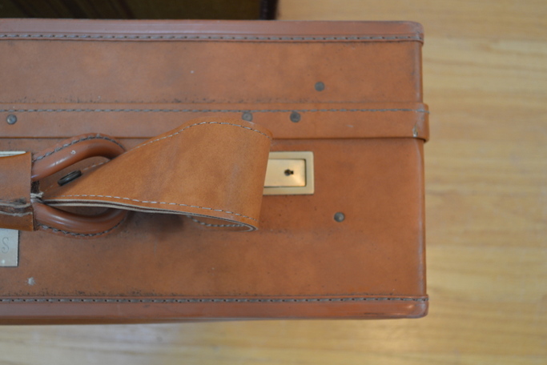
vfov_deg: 31.2
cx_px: 267
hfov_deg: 45.4
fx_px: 654
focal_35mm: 43
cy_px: 186
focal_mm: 28
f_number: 4.5
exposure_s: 1/25
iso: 400
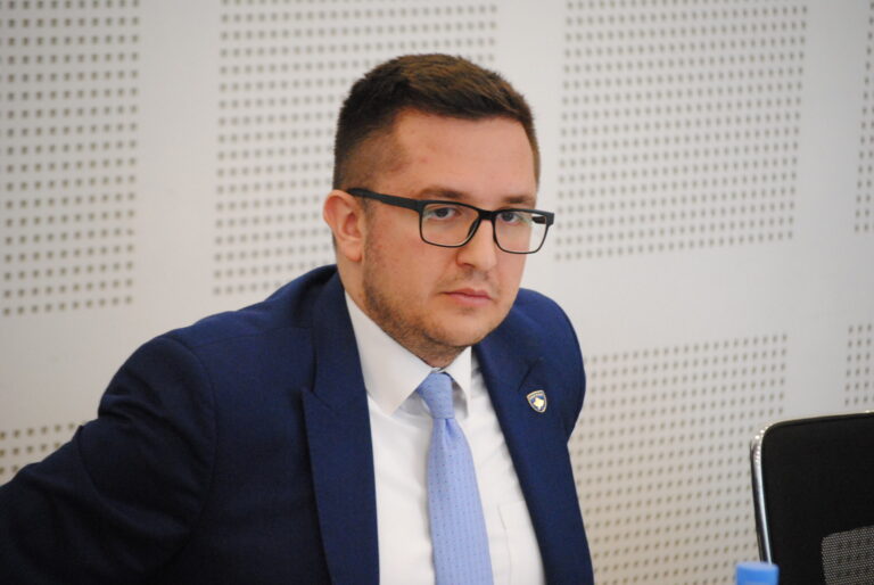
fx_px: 4229
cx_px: 437
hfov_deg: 11.8
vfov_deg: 7.9
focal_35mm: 174
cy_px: 292
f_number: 4.8
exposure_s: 1/125
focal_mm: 116
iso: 1600
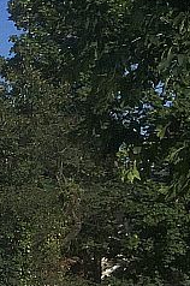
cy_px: 252
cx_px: -404
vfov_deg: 15.6
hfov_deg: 8.5
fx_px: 1032
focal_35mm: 130
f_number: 2.2
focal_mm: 4.15
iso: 32
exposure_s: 1/4950
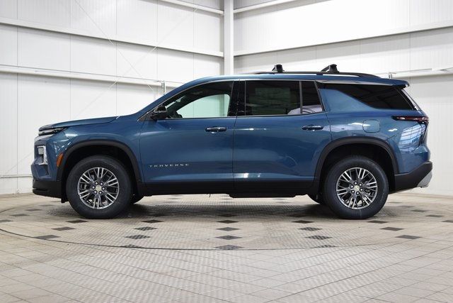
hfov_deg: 41.1
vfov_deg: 28.1
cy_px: 152
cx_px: 226
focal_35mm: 48
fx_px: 604
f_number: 6.3
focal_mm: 32
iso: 560
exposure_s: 1/15
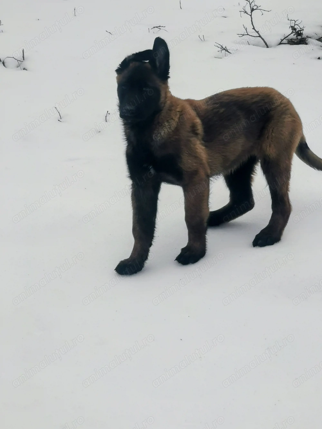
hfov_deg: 10.8
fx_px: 1699
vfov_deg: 14.4
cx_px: 161
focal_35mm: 137
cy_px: 214
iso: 50
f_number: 3.4
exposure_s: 1/223
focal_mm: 14.46
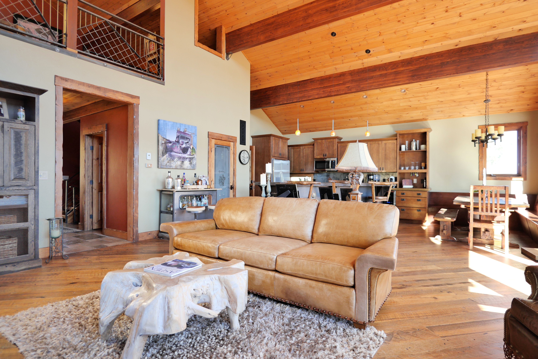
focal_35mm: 18
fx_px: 269
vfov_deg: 67.4
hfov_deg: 90.0
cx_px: 269
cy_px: 180
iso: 800
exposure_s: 1/80
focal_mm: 9
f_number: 1.7
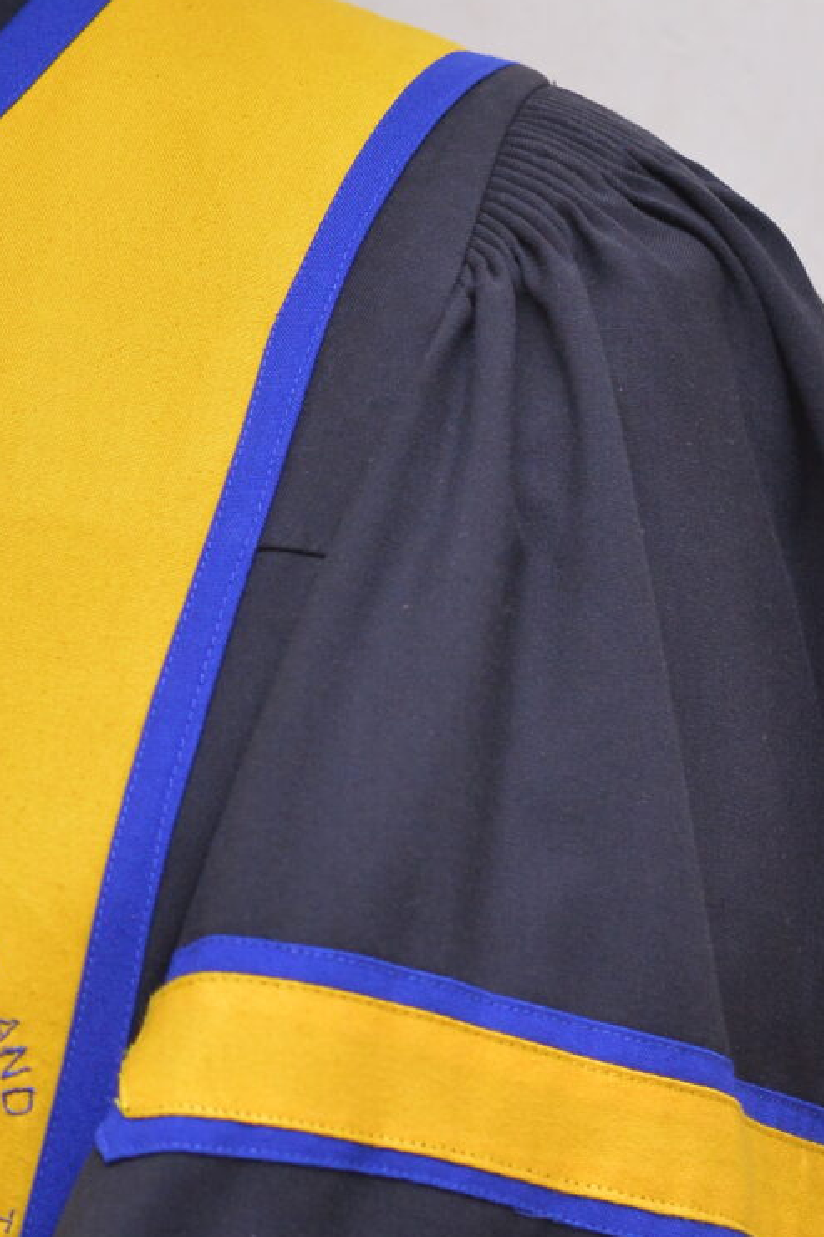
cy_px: 431
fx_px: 5942
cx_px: -327
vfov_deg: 11.9
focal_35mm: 173
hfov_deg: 7.8
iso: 800
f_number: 3.5
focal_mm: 50
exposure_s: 1/200
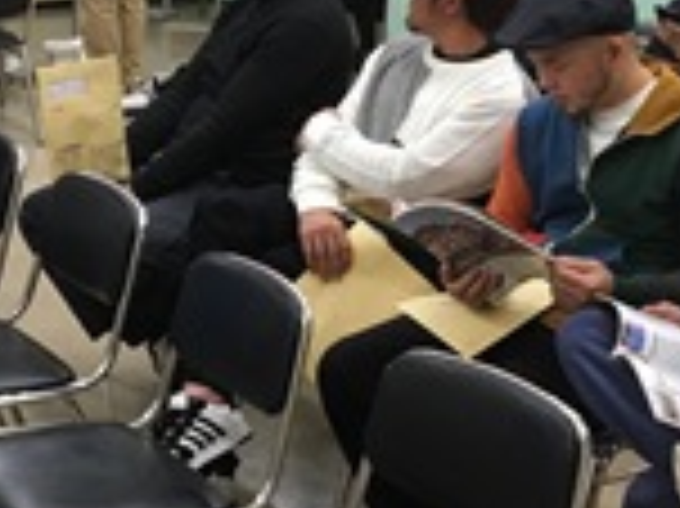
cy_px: 99
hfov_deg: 22.3
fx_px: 1688
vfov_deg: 17.0
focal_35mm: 86
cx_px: 99
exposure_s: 1/30
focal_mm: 4.15
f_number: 2.2
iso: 32
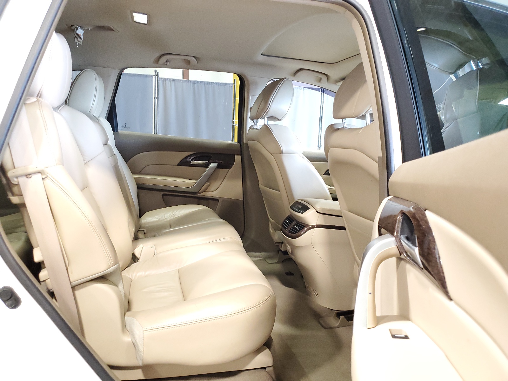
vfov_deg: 53.1
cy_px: 190
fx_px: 382
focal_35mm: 26
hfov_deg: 67.3
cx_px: 254
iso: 305
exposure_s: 1/24
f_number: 1.5
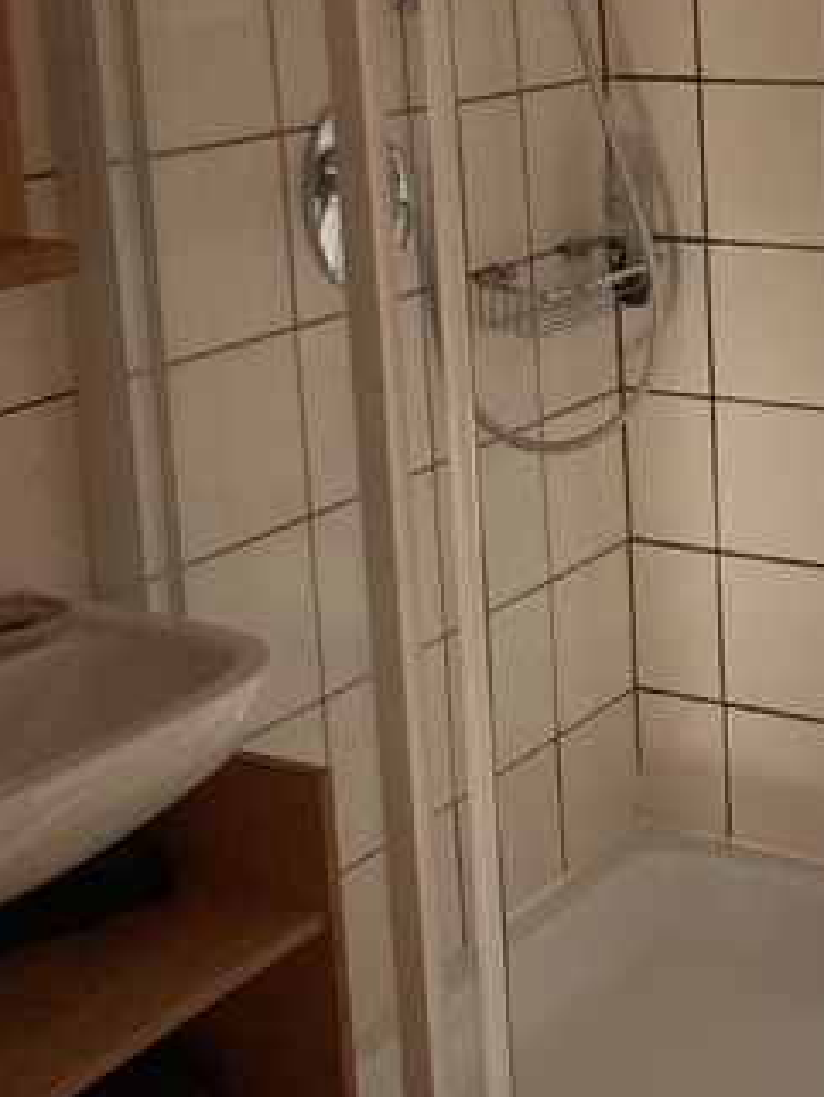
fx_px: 2125
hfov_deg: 21.0
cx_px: 872
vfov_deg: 28.4
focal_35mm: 67
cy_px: 229
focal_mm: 3.99
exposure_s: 1/59
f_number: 1.8
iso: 320
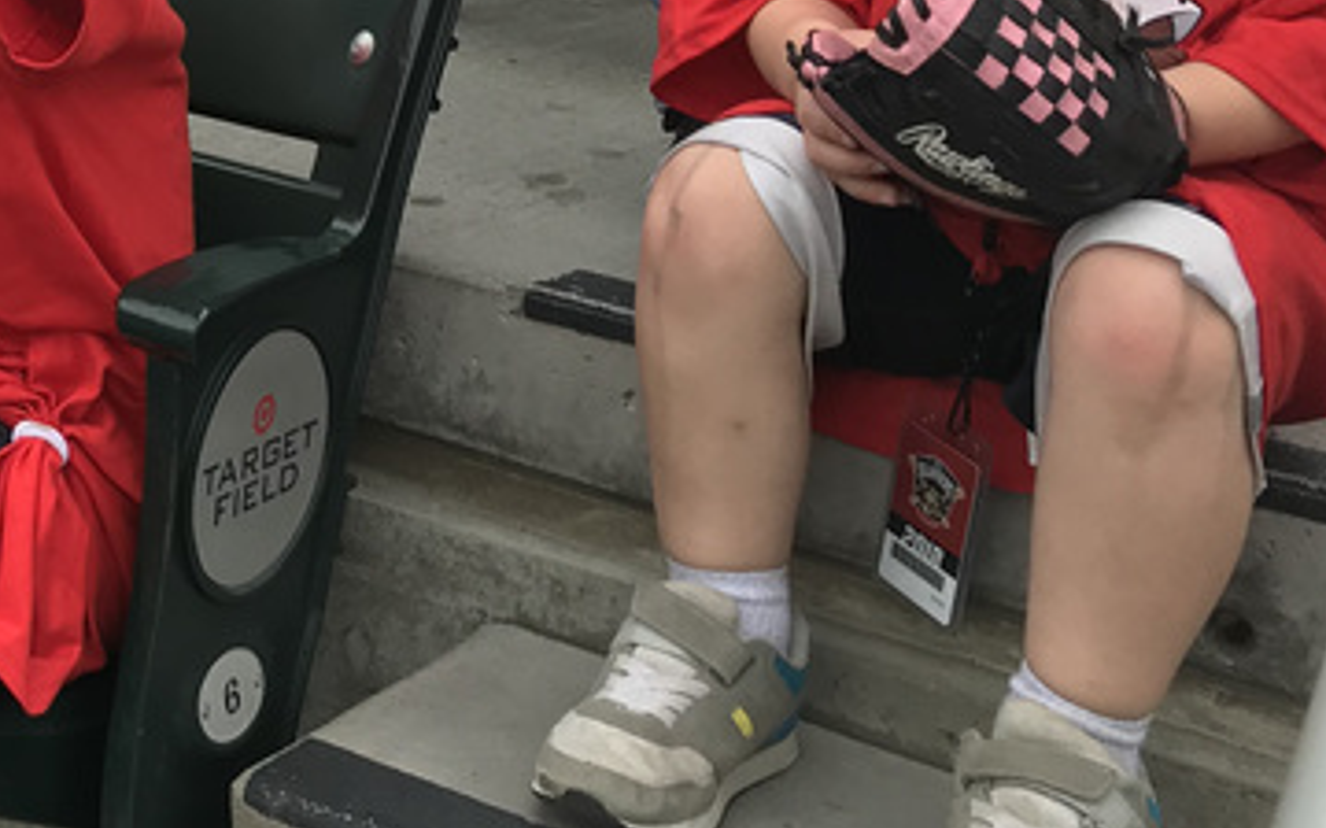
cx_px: -83
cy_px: -251
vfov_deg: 16.4
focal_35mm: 75
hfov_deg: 25.7
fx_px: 2709
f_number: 1.8
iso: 20
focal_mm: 3.99
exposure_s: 1/591
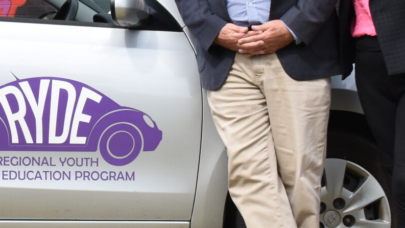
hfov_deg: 17.6
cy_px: -22
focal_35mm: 117
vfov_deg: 10.3
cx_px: -63
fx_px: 1253
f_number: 6.3
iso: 250
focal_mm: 23
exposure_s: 1/1000
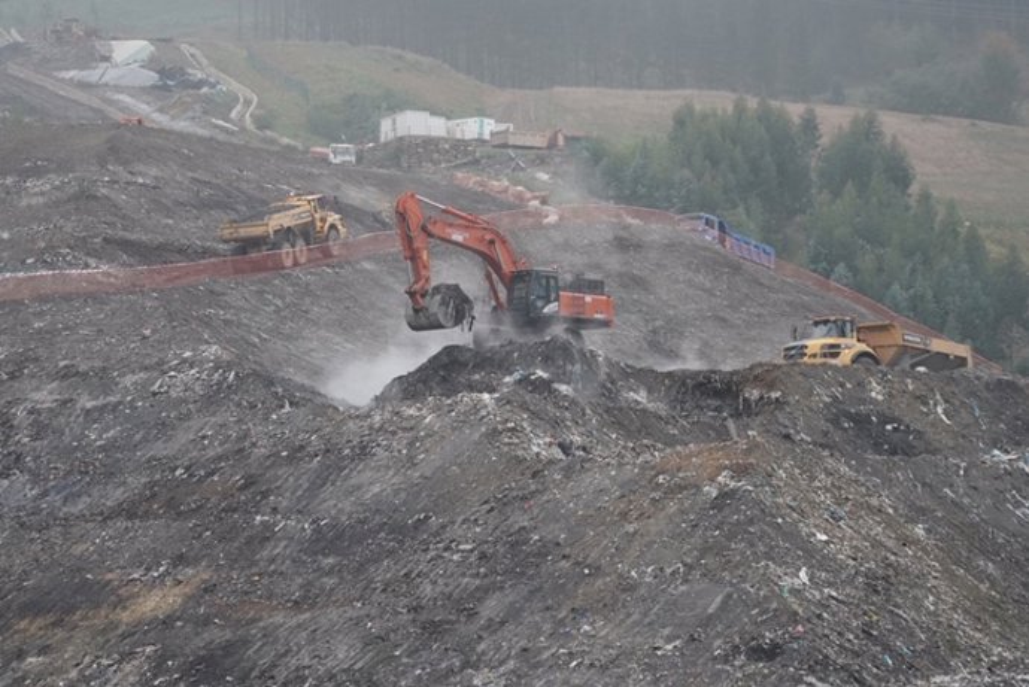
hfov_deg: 17.3
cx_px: 514
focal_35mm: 118
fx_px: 3375
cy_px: 344
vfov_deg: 11.6
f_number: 4
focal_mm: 79
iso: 1250
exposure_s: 1/1600
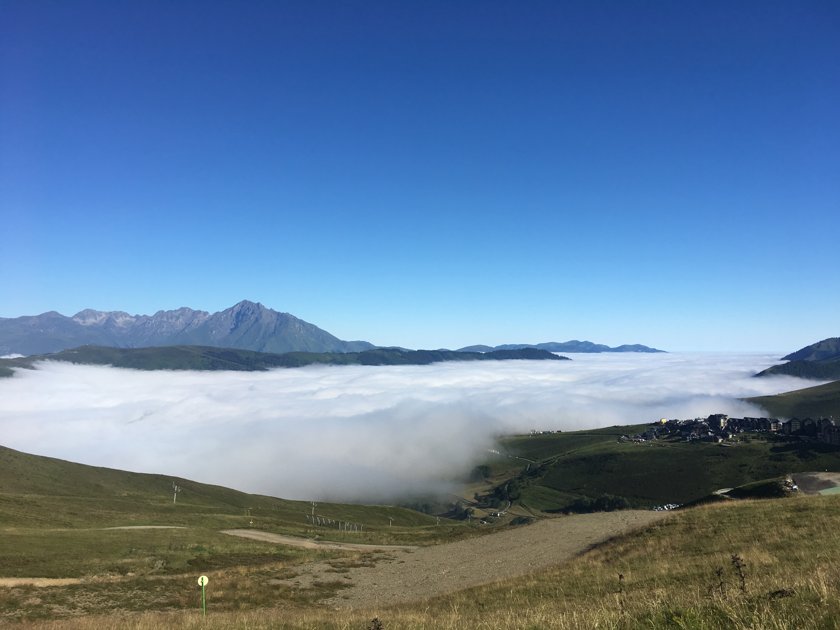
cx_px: 420
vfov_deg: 48.2
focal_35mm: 29
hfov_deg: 61.7
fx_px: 704
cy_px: 315
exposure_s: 1/2653
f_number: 2.2
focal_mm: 4.15
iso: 25
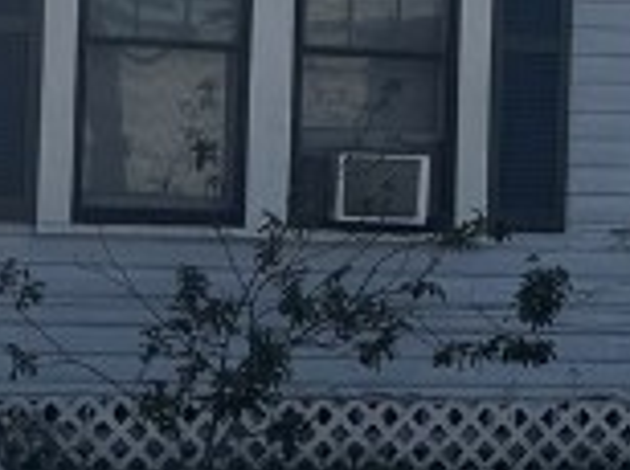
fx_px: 2907
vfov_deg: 9.2
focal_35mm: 160
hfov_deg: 12.4
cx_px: 368
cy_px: 86
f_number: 1.78
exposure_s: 1/7937
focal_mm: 6.76
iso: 80
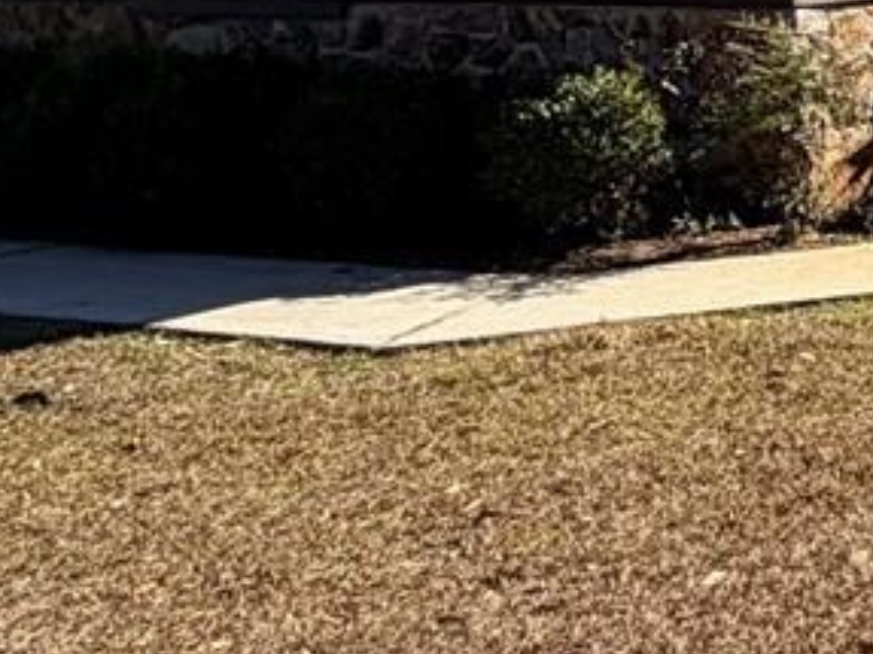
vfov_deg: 17.6
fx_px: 1966
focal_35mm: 78
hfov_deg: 17.4
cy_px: -213
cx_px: 1783
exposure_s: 1/779
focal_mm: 2.22
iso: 20
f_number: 2.2
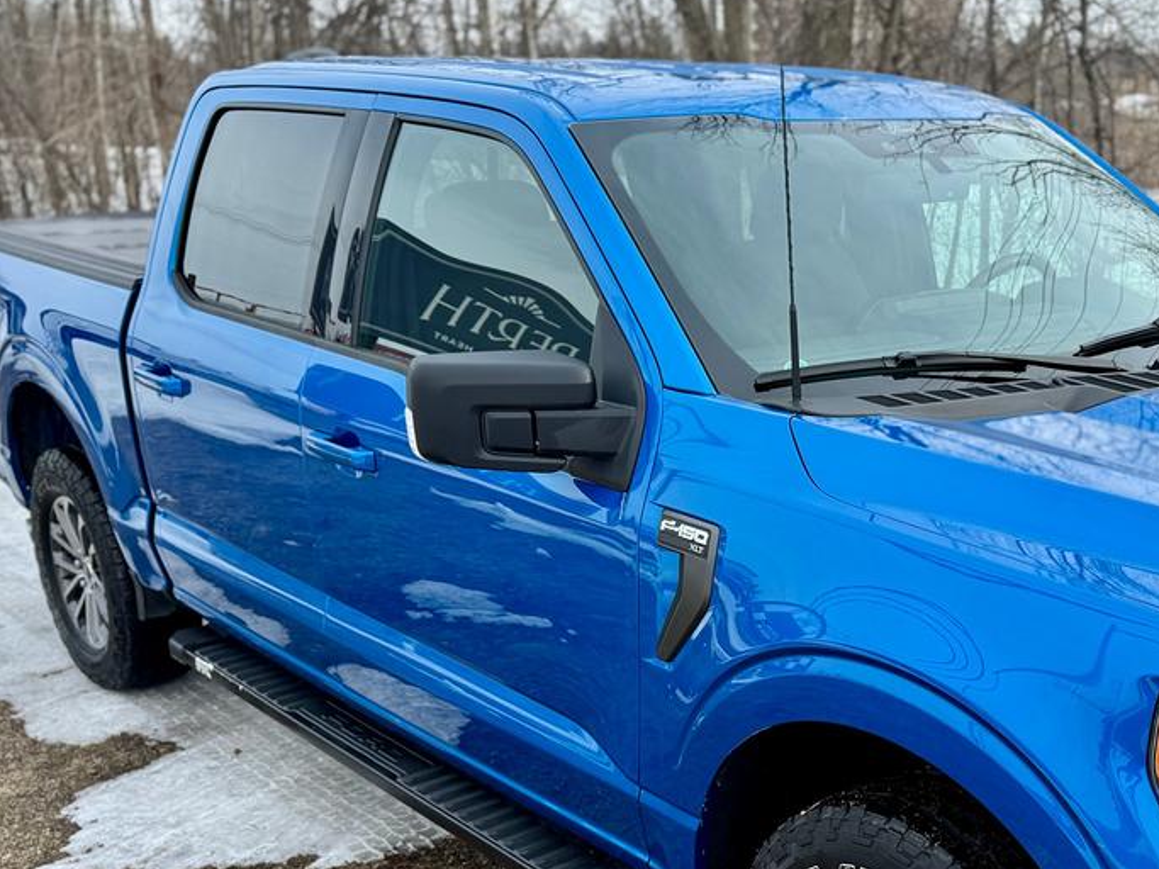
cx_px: 894
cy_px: 655
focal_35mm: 45
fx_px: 1506
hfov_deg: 40.7
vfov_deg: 31.6
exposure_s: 1/1425
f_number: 1.78
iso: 80
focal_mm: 6.76
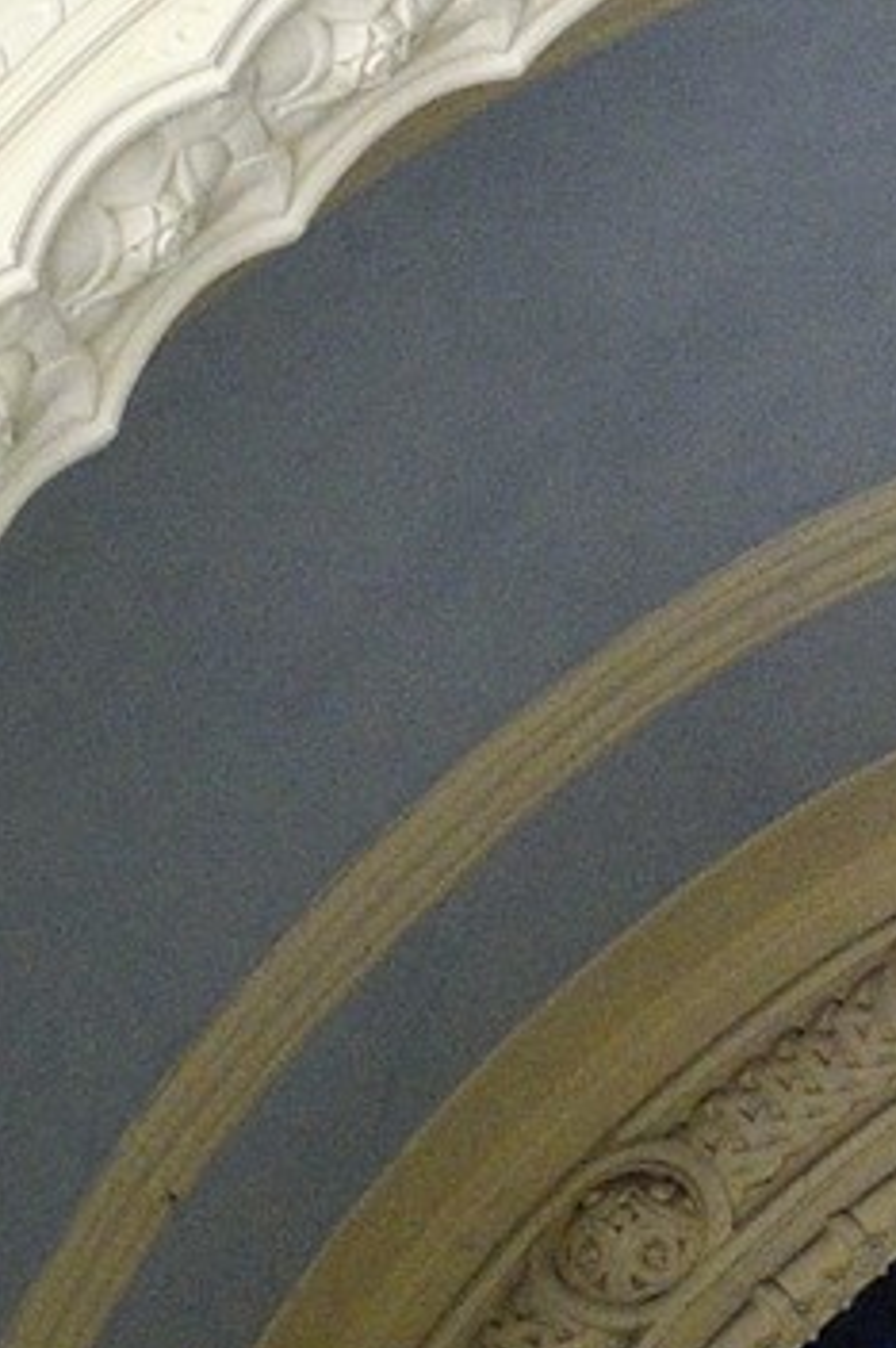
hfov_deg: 7.5
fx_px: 6134
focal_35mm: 164
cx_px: 2508
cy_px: -919
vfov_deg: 11.8
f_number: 5.6
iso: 1600
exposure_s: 1/50
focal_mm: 24
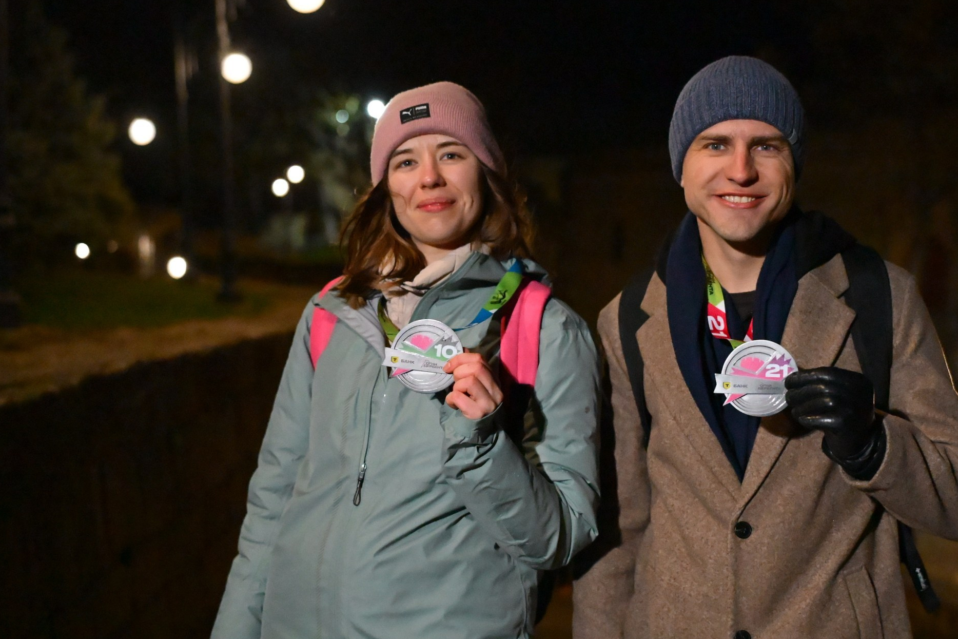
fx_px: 1277
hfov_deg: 40.8
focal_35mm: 48
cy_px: 360
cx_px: 595
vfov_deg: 28.1
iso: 20000
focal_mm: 35
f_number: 2
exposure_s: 1/1600
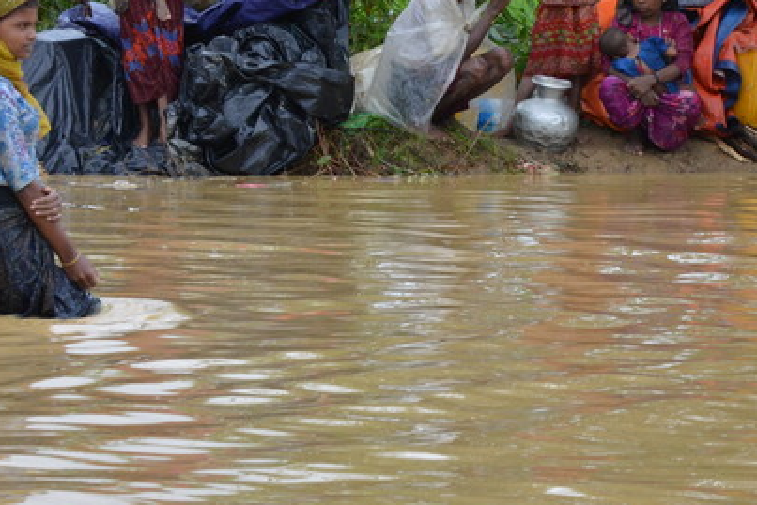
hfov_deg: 7.3
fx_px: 5932
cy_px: 78
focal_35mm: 282
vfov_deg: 4.9
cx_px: 592
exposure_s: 1/250
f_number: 8
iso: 400
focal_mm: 86
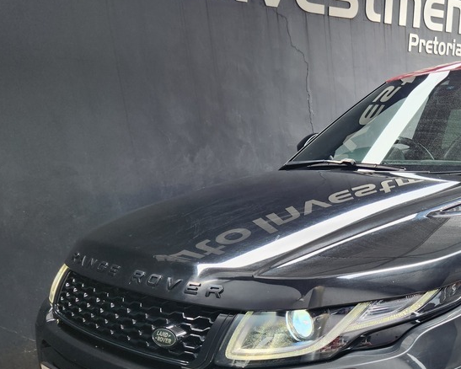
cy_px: 313
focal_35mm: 42
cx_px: 394
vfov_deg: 34.2
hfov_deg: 41.2
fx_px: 573
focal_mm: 5.4
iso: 50
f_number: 1.8
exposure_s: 1/180
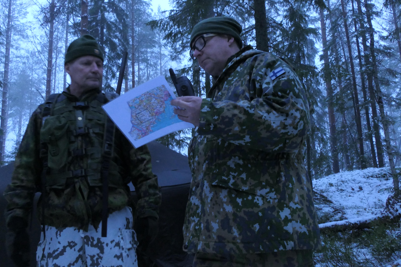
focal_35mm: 33
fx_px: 368
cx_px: 189
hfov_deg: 57.2
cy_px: 128
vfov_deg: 40.0
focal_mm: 11.5
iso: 1600
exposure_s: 1/20
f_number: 3.1
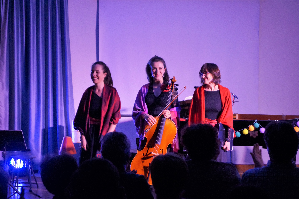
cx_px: 150
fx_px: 680
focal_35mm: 82
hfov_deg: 24.8
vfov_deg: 16.6
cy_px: 100
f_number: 5.6
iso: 1600
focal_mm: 55
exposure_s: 1/100
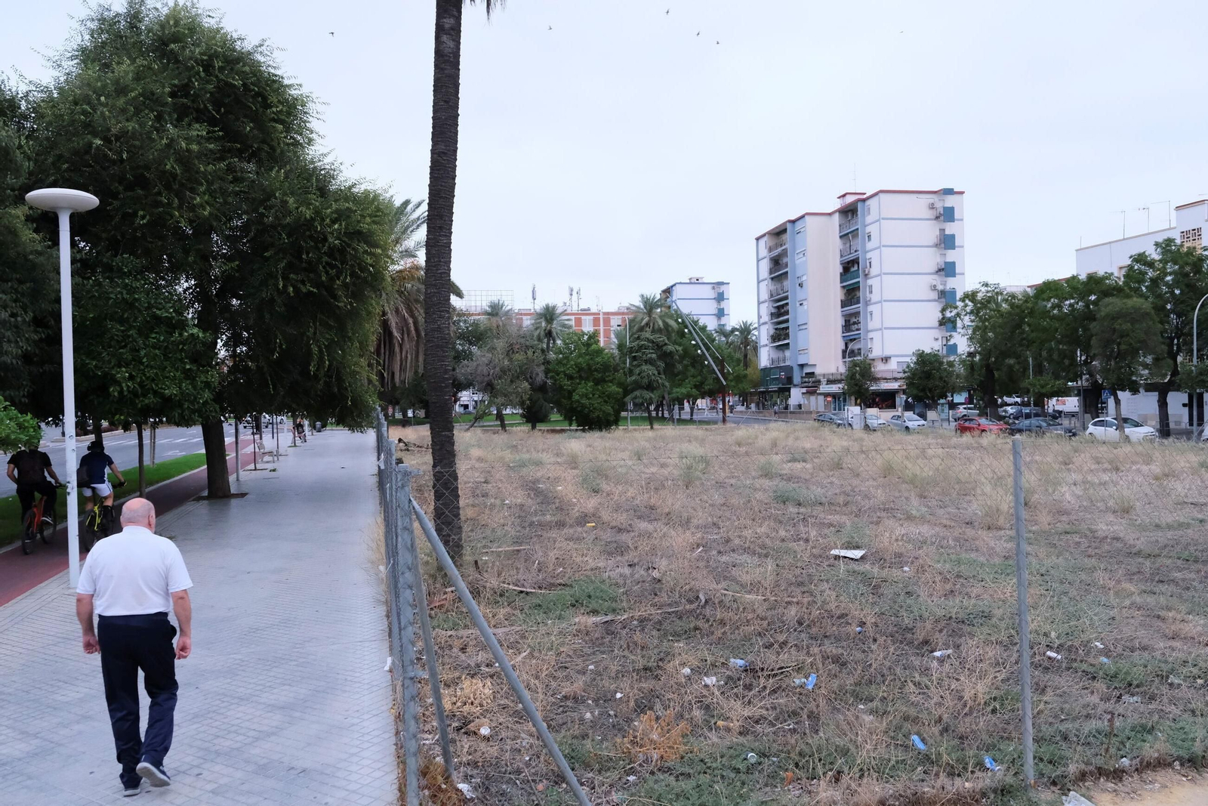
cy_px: 403
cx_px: 604
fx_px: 872
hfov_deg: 69.4
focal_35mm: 26
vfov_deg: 49.6
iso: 6400
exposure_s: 1/400
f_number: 4.5
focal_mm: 17
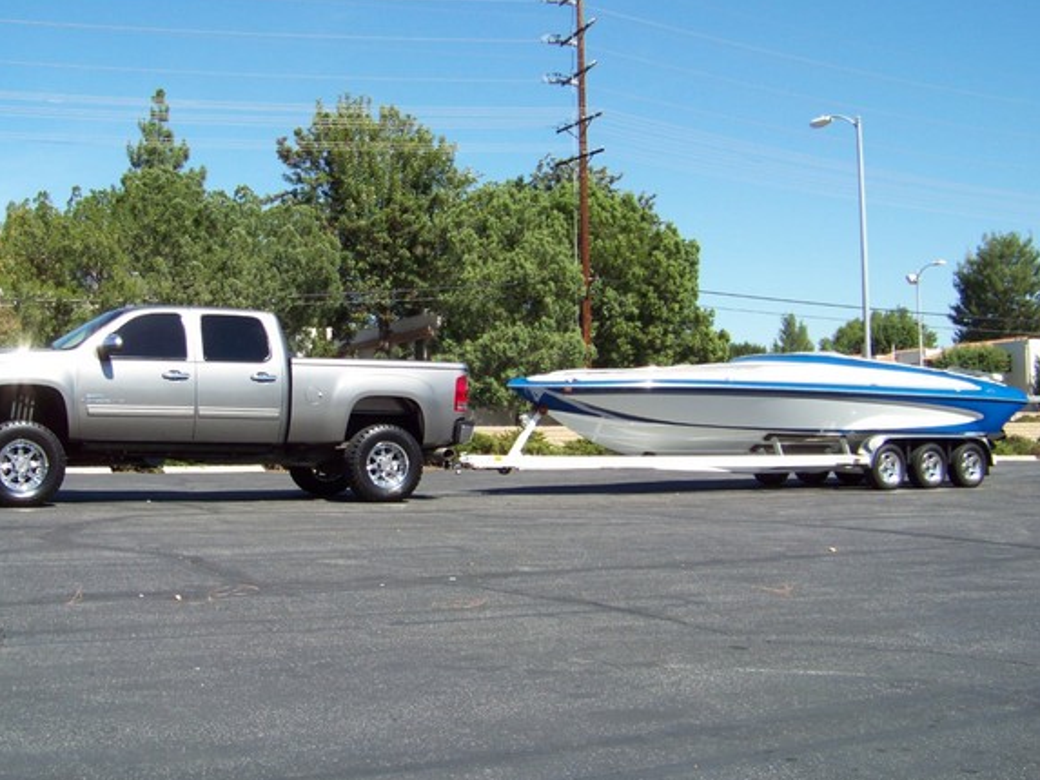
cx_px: 457
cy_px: 398
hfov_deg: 42.9
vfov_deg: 32.9
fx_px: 1322
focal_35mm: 44
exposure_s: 1/800
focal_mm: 5.85
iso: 72
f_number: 2.8
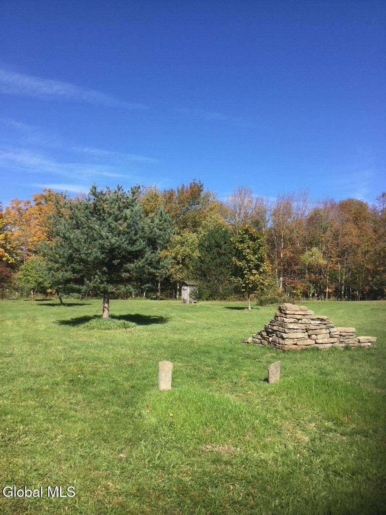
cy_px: 258
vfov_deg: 58.4
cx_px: 193
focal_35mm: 31
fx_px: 461
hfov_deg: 45.4
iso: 25
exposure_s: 1/916
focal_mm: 3.3
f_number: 2.4
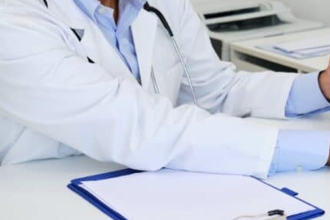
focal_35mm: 100
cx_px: 352
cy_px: 40
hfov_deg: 19.6
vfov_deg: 13.6
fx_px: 917
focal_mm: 29.2
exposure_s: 1/250
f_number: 3.6
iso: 1000
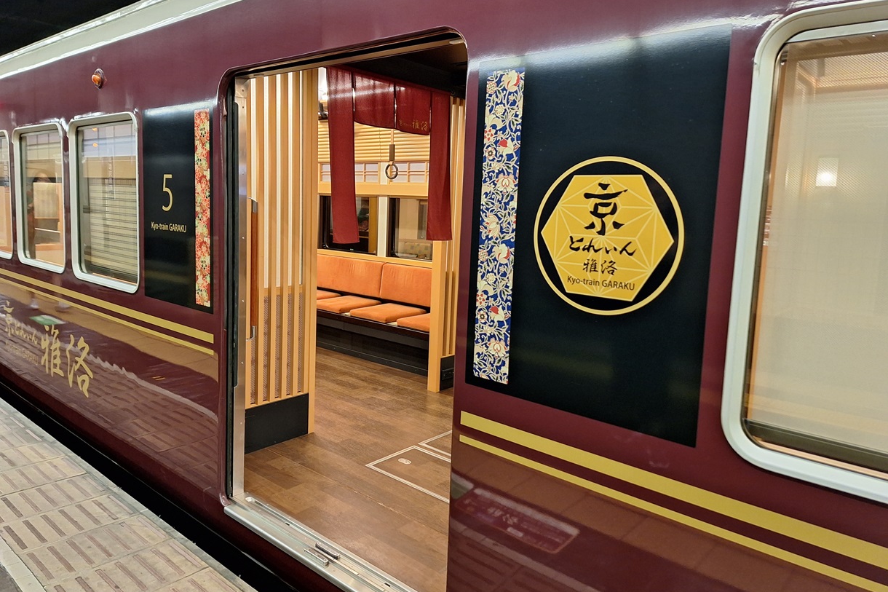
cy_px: 275
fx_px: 592
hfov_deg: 73.8
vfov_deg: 53.1
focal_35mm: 24
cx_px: 445
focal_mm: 5.54
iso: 200
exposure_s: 1/50
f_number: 1.8
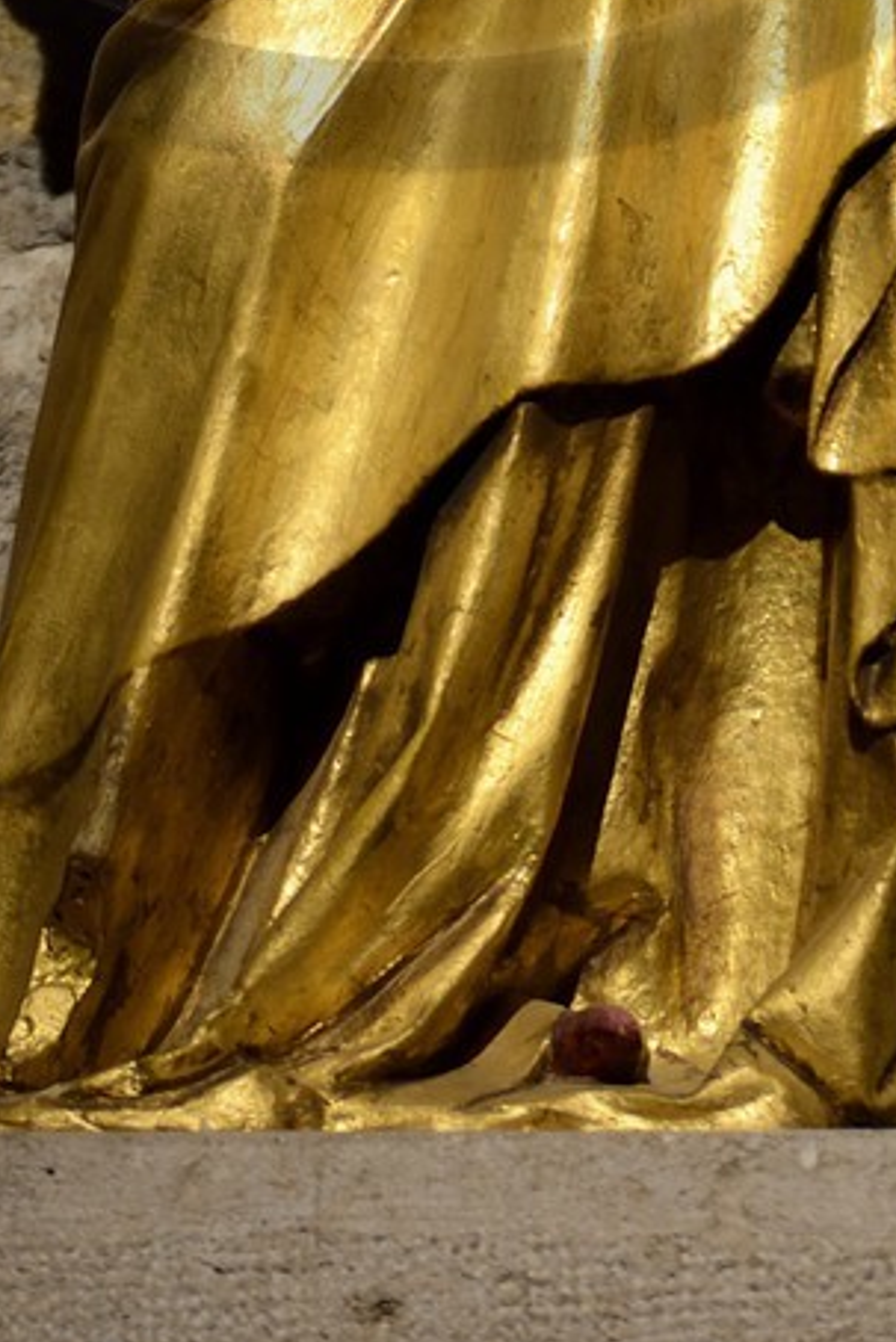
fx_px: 26298
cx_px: 407
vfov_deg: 2.9
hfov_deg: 2.0
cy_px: -754
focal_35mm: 705
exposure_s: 1/30
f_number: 4
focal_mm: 200
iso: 800
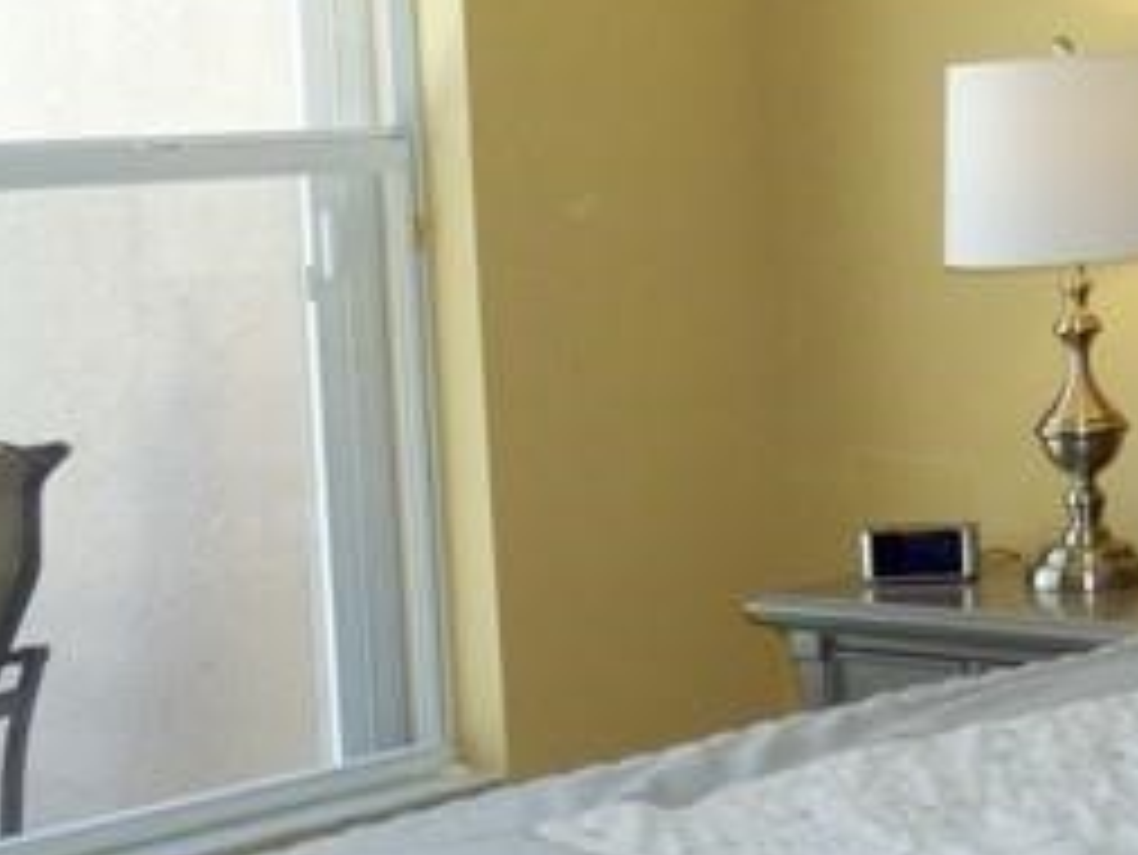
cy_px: 230
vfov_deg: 15.8
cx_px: 1196
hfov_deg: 20.3
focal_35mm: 93
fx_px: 3059
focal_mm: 4.11
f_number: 3.5
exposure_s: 1/60
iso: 100
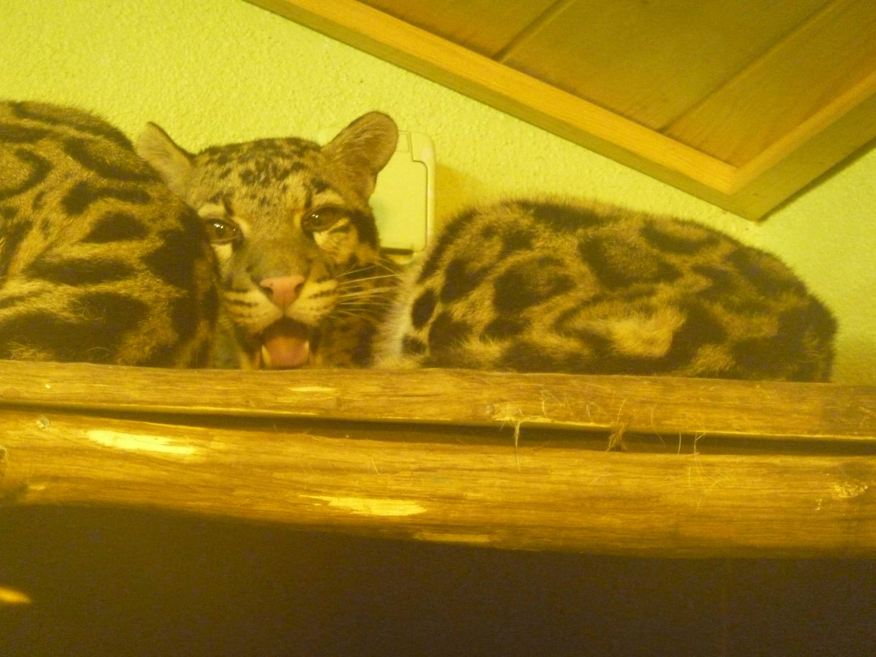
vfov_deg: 6.1
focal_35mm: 242
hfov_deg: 8.2
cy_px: 328
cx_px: 438
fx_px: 6124
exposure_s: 1/15
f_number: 4.7
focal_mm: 39.7
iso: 1250
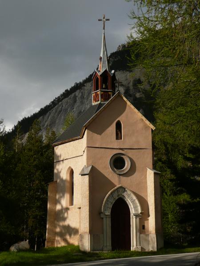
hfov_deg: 16.6
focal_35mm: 89
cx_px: 100
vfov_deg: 22.0
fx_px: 686
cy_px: 133
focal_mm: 14.7
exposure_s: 1/800
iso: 100
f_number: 4.7
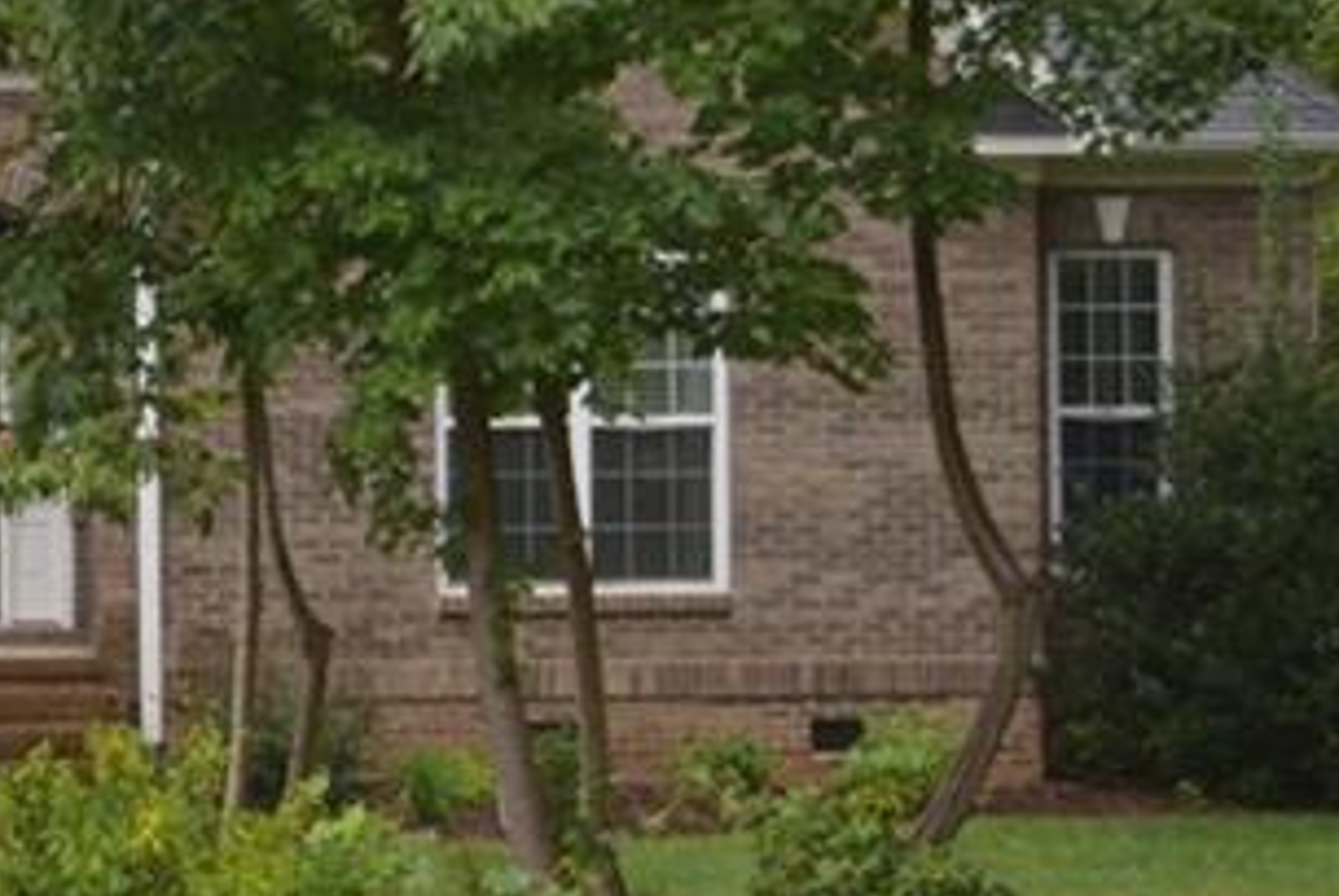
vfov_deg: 8.0
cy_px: 121
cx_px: -549
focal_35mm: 171
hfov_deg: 11.6
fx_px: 6366
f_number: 4.5
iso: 400
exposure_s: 1/125
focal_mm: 34
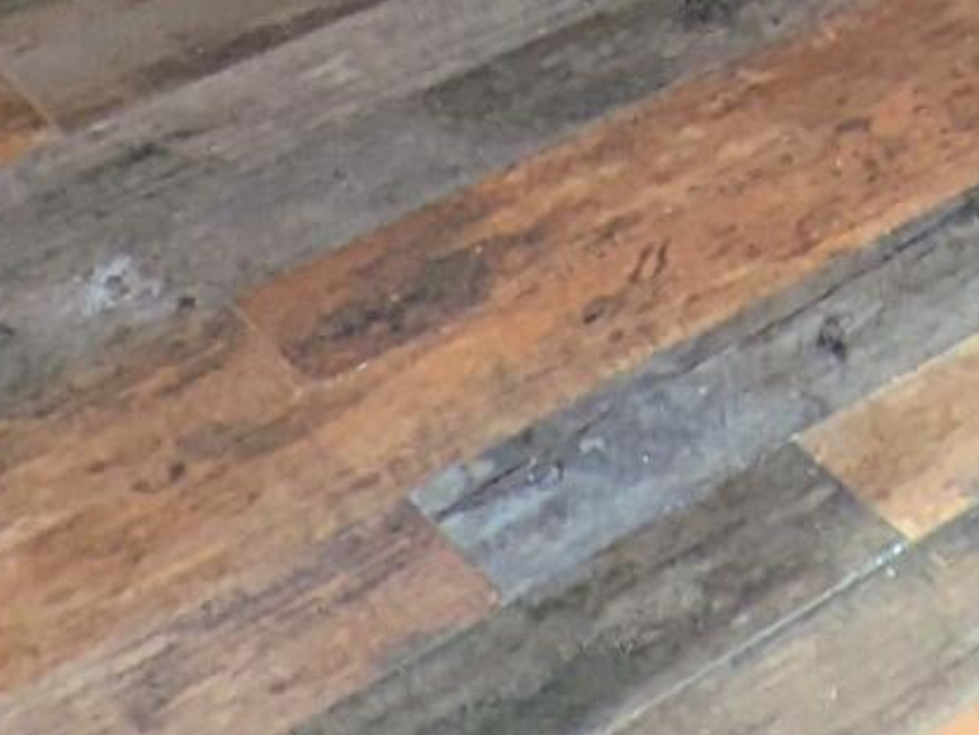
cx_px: 1551
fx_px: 3283
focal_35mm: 116
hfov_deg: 15.4
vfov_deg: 9.2
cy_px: -1685
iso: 69
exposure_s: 1/40
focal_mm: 2.35
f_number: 2.2
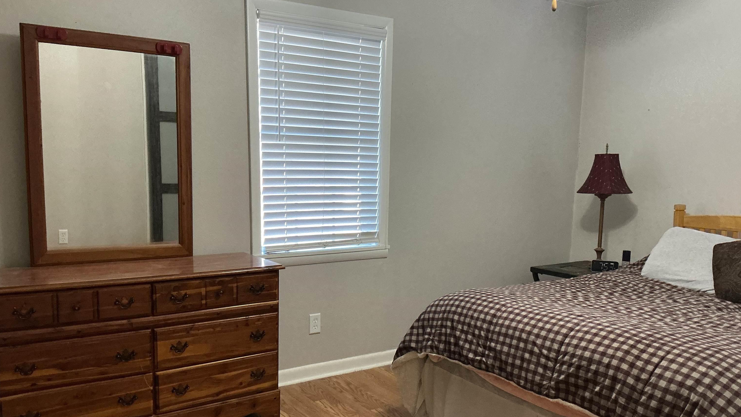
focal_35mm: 31
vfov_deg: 37.5
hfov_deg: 62.6
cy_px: 261
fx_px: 609
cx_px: 371
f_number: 1.8
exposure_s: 1/40
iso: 200
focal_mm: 3
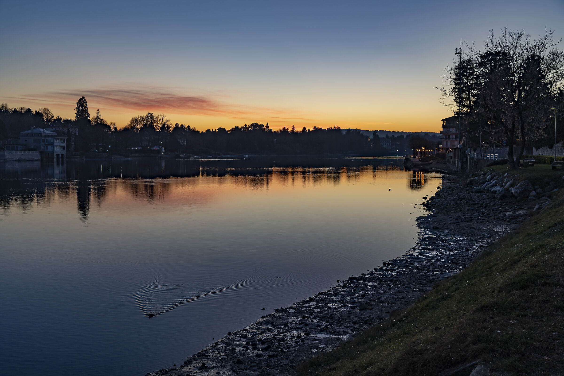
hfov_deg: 50.7
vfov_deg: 35.1
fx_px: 595
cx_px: 282
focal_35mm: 38
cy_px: 188
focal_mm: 38
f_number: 4
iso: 160
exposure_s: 1/25
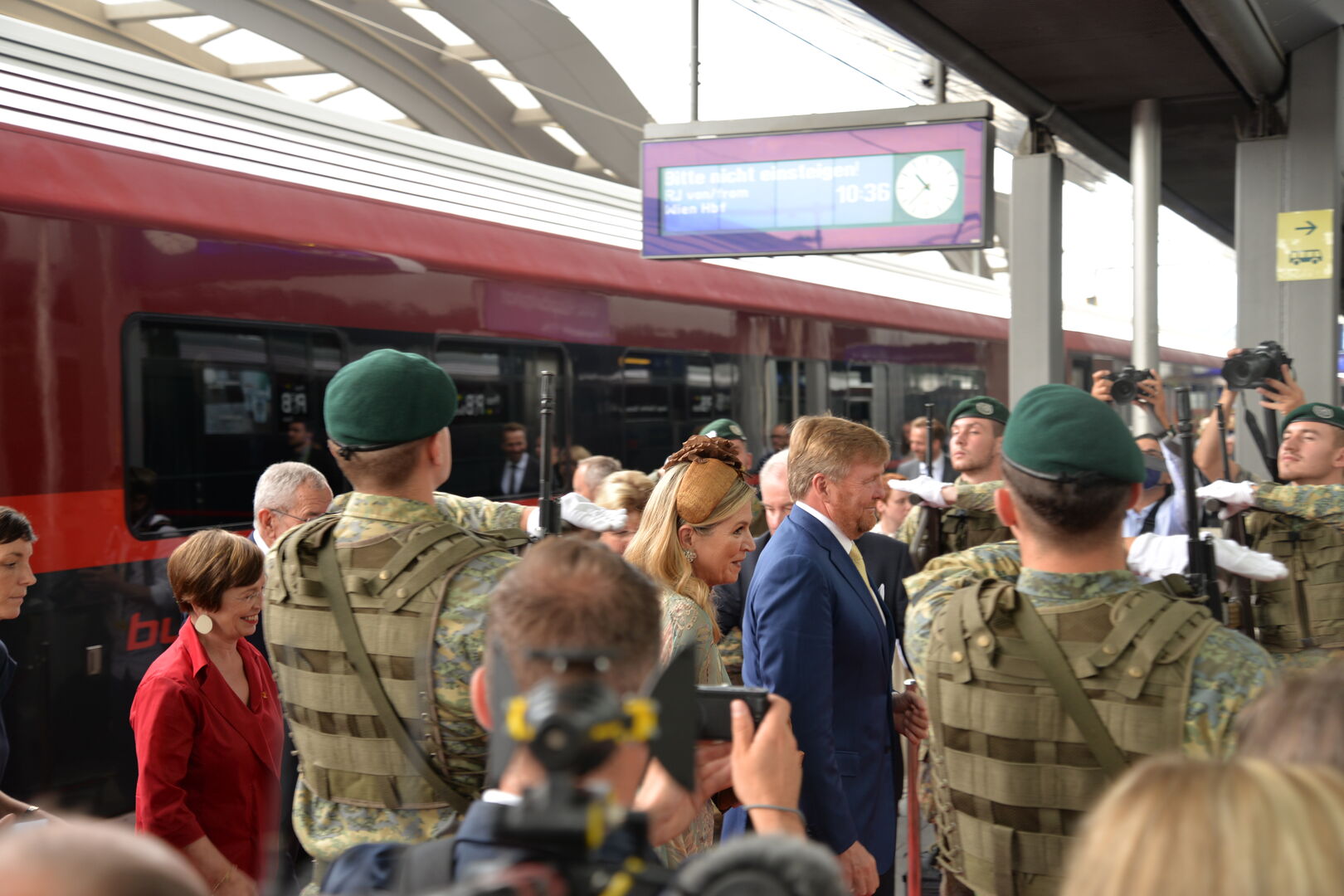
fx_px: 1792
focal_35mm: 48
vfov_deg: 28.1
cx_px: 672
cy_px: 448
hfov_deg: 41.1
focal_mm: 48
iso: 250
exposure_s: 1/60
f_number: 4.2
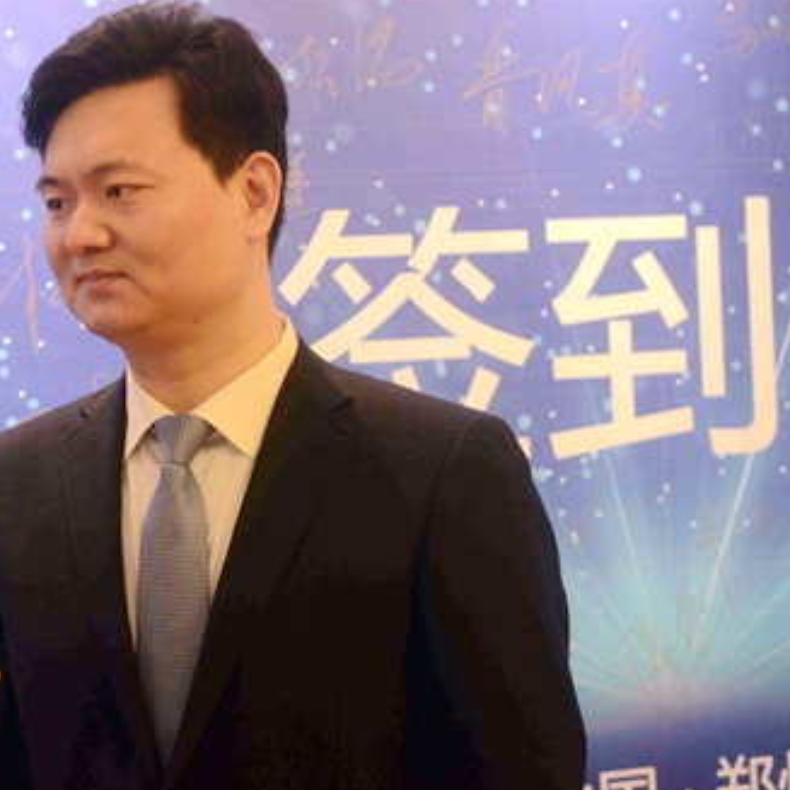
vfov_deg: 23.4
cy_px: 395
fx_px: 1911
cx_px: 198
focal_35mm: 74
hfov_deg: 23.1
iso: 2000
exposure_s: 1/160
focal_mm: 38
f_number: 3.2
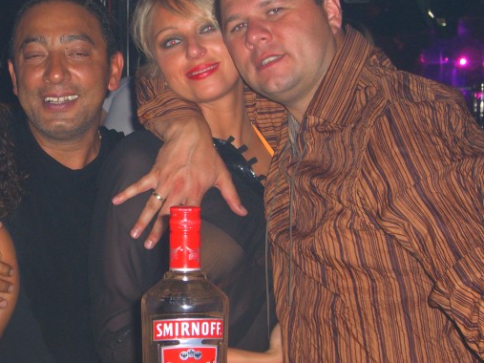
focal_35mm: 90
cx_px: 111
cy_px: 191
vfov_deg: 16.4
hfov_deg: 21.6
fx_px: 1258
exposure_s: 1/60
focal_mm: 11.8
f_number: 3.6
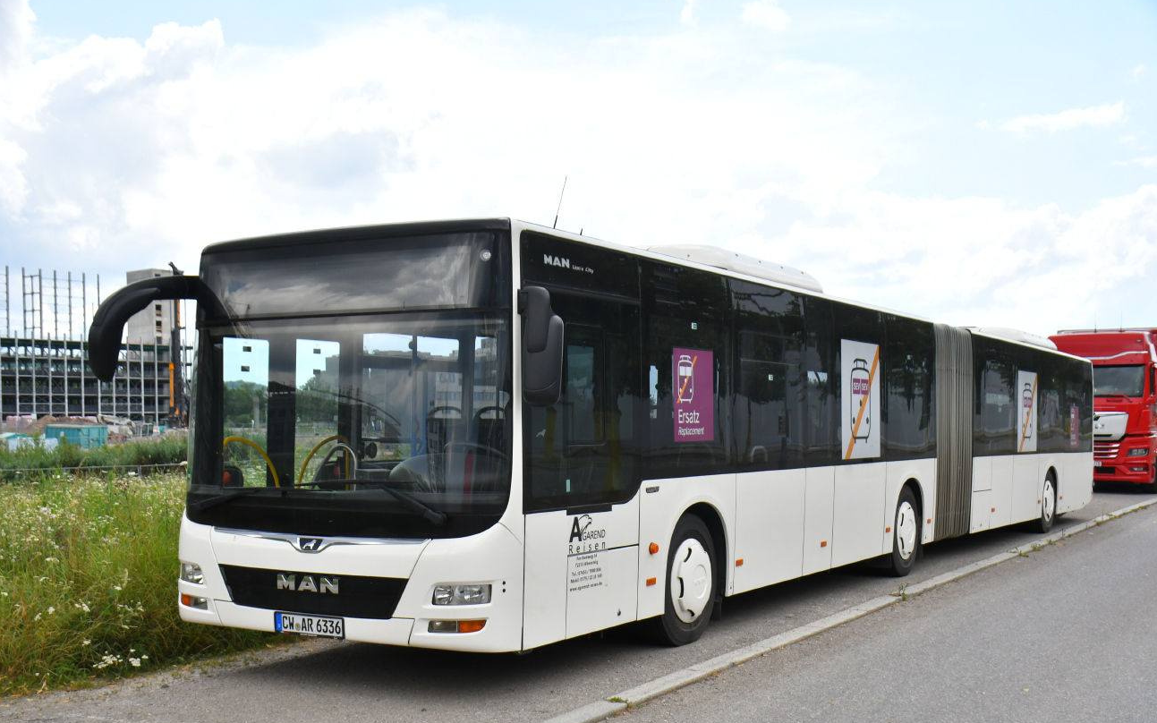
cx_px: 580
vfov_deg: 31.2
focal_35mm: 41
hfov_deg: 48.2
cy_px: 376
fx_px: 1293
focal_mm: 27
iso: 400
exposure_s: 1/1600
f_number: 6.3
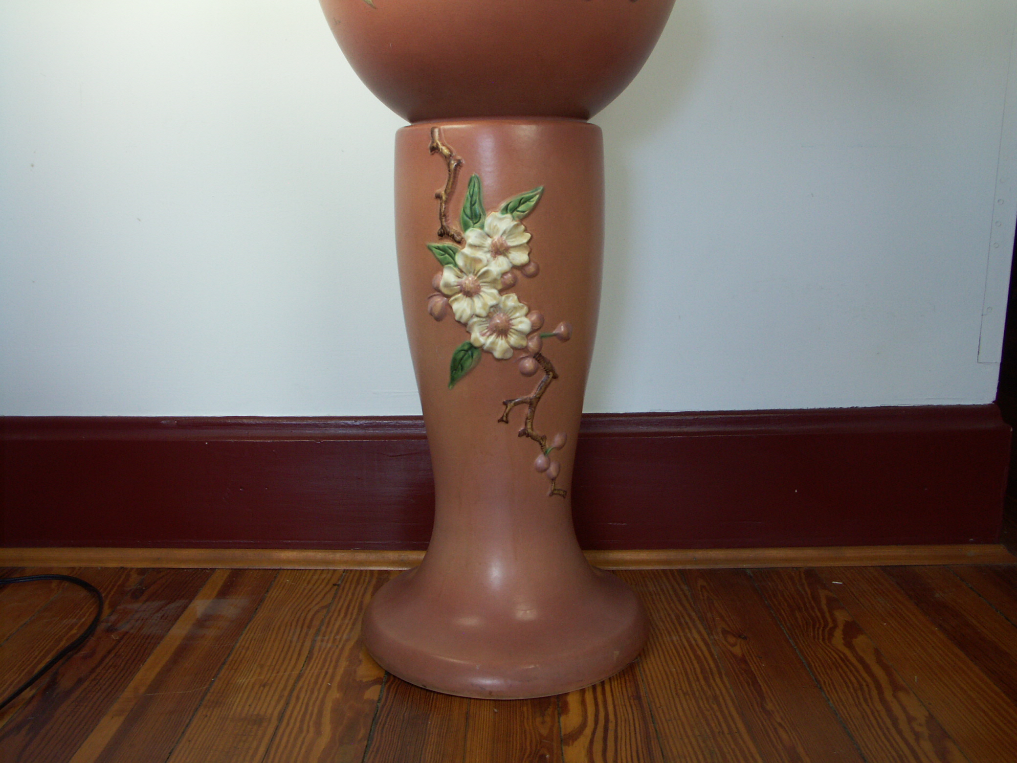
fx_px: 940
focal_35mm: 32
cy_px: 382
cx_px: 508
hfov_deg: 56.8
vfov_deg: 44.2
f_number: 4.5
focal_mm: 8.16
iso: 100
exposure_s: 1/20
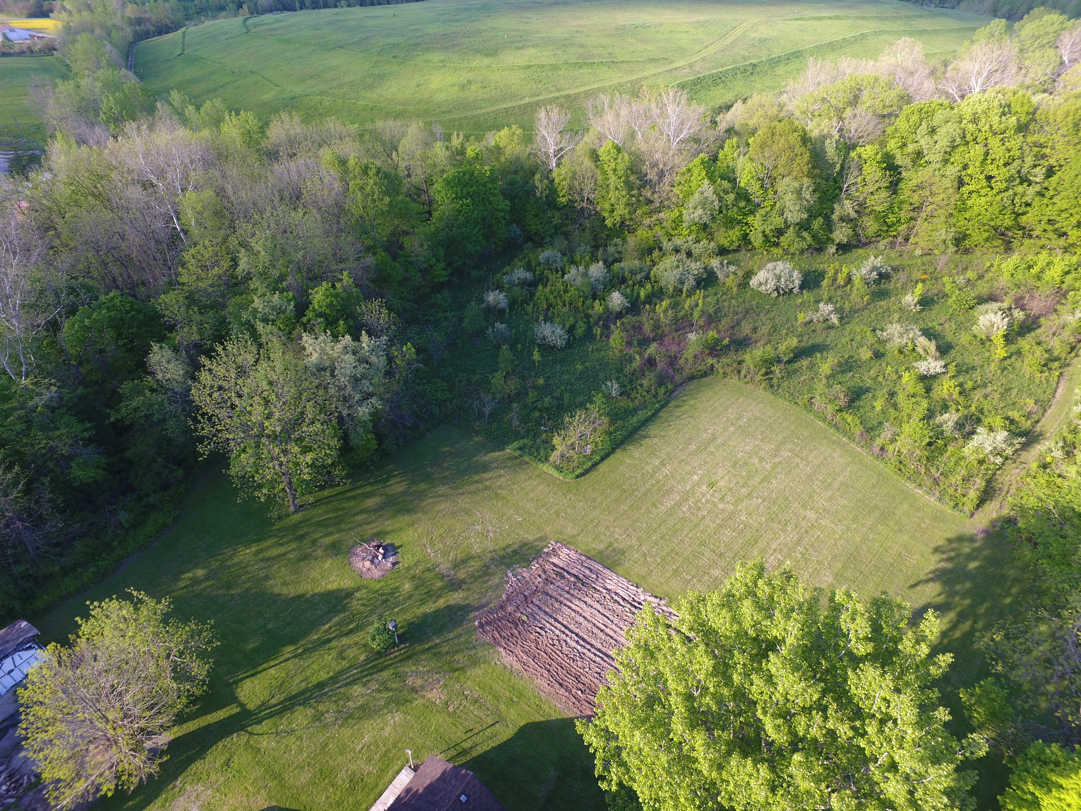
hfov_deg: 81.7
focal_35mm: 20
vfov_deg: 66.0
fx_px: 625
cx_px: 540
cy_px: 406
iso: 100
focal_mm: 3.61
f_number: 2.8
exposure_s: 1/159
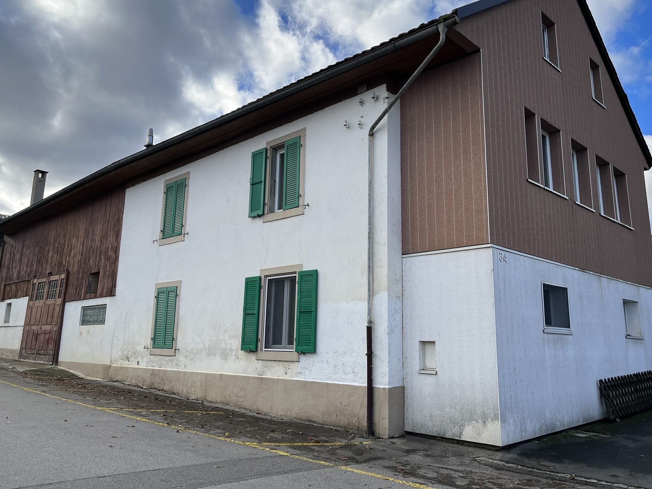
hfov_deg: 61.7
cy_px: 226
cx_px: 335
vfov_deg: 48.2
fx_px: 546
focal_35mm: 29
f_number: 1.6
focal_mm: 5.1
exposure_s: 1/2024
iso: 50
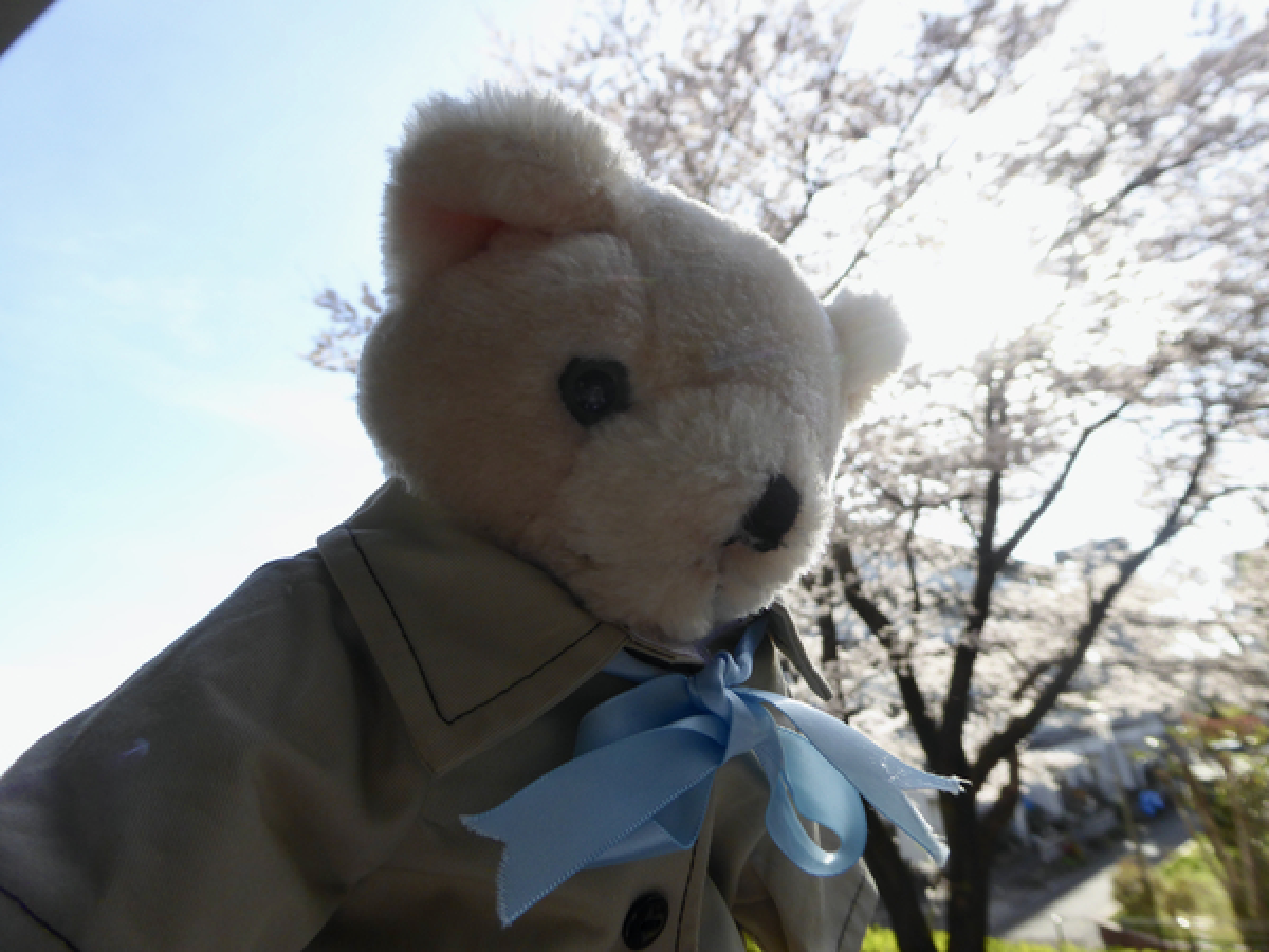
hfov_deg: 69.4
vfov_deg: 54.9
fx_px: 916
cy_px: 476
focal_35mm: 25
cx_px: 634
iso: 100
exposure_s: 1/400
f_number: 3.3
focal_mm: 4.3
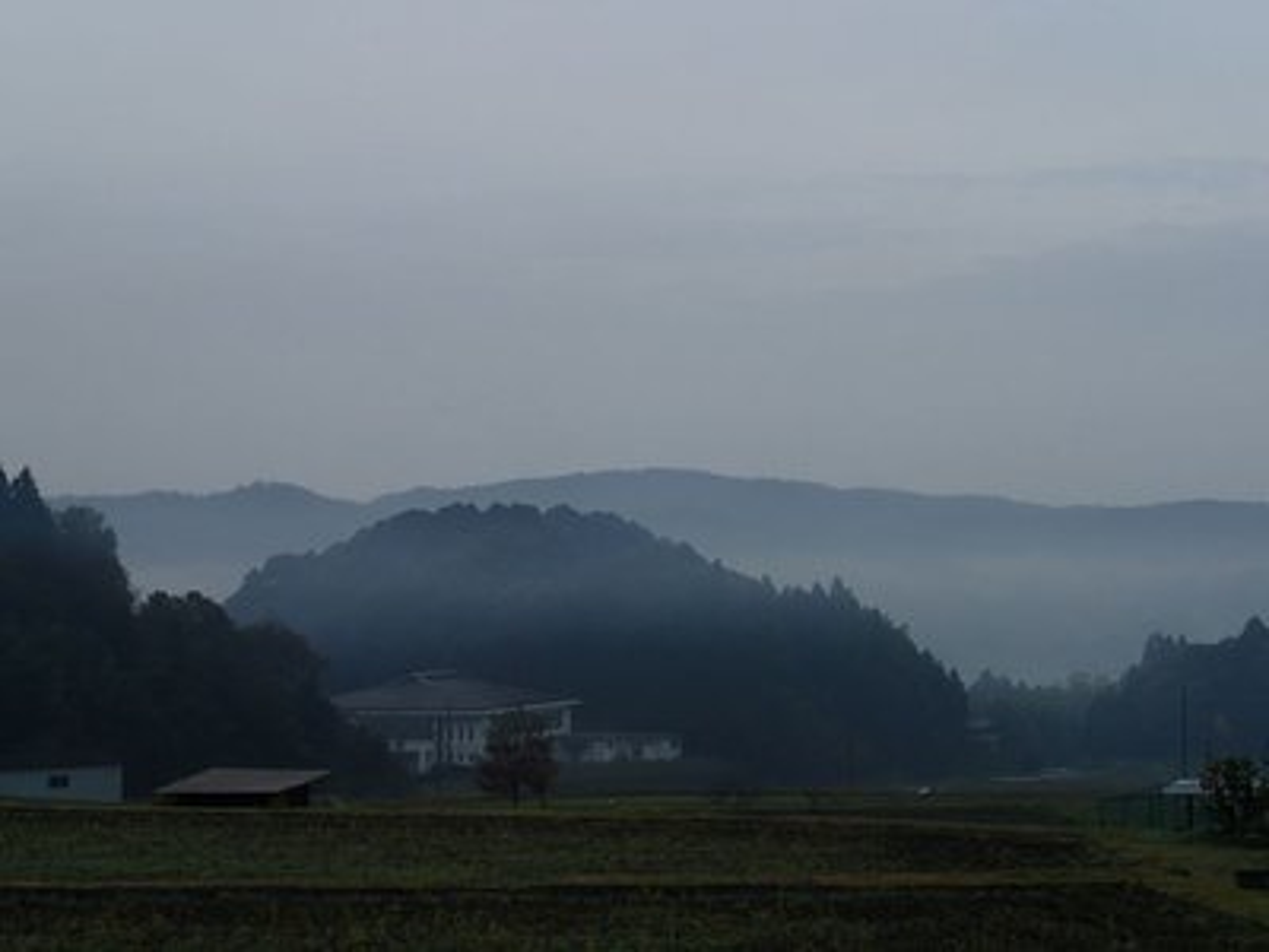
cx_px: 634
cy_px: 476
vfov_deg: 18.4
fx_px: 2933
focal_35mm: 80
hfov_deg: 24.4
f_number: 5.6
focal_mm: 14.41
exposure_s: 1/320
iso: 100
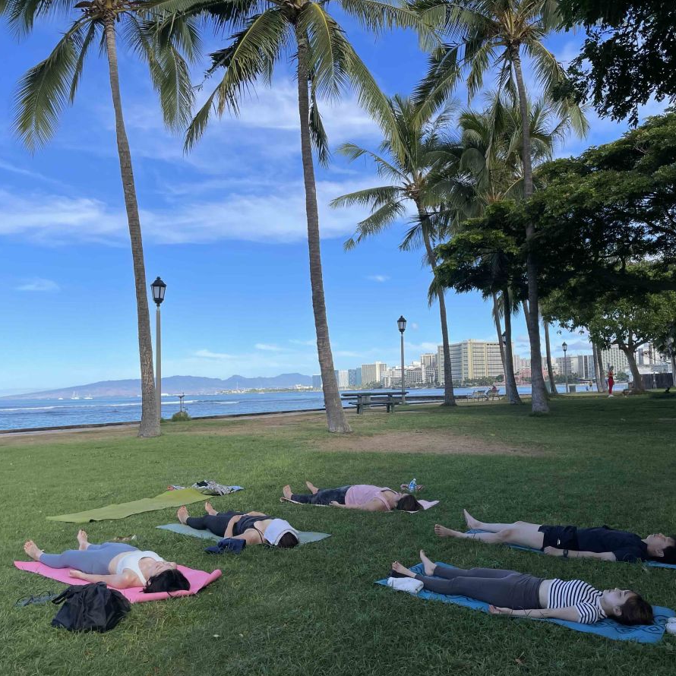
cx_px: 392
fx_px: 685
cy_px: 340
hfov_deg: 52.3
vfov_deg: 52.5
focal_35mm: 31
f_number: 1.6
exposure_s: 1/2882
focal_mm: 4.2
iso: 32
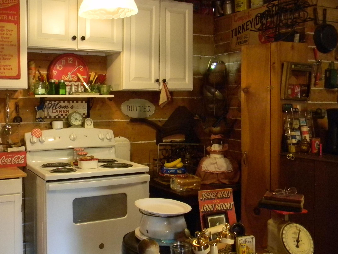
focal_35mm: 40
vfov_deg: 35.9
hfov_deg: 46.0
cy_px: 111
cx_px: 111
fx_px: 391
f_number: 3.5
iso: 665
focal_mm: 5
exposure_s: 1/34.8
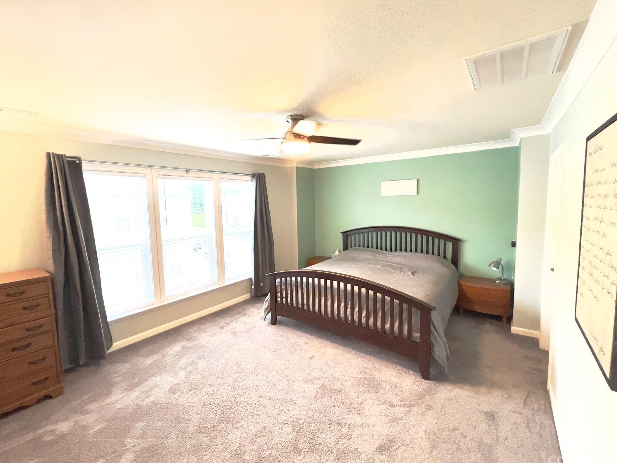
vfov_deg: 85.6
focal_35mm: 14
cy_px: 227
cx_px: 313
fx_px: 250
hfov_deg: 102.1
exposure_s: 1/60
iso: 400
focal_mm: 1.57
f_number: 1.8
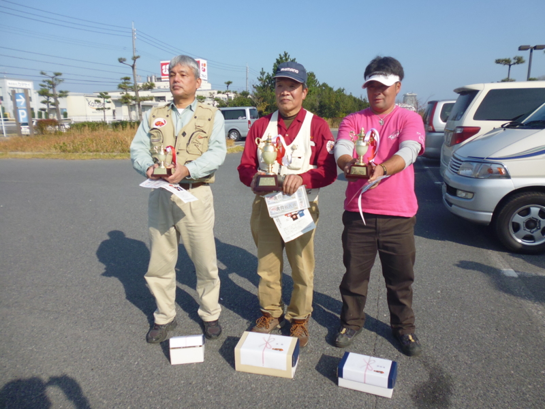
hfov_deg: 71.6
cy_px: 204
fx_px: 378
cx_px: 272
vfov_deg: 56.8
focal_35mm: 24
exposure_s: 1/160
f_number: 9
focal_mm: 4.3
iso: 100
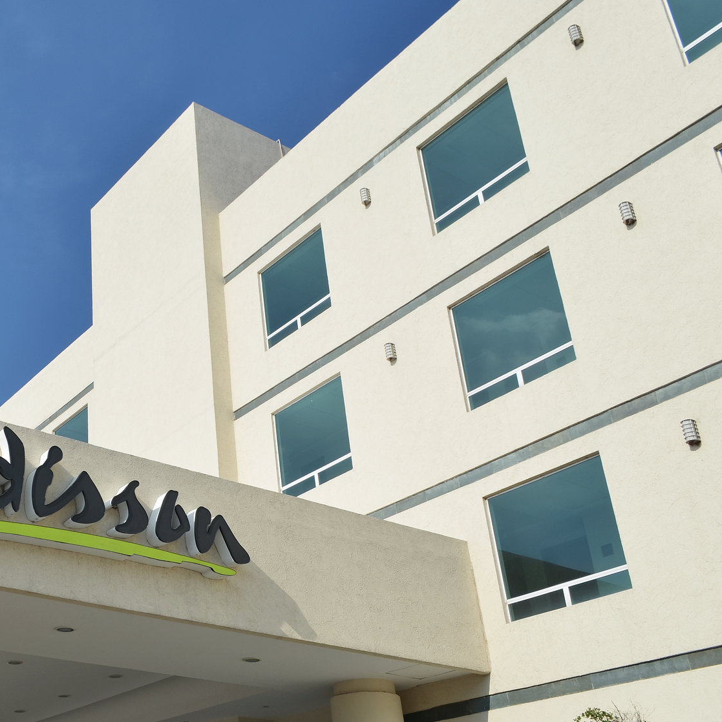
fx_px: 991
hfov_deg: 37.9
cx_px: 102
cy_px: 400
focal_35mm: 42
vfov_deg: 40.0
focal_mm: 18
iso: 100
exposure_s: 1/320
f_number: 10
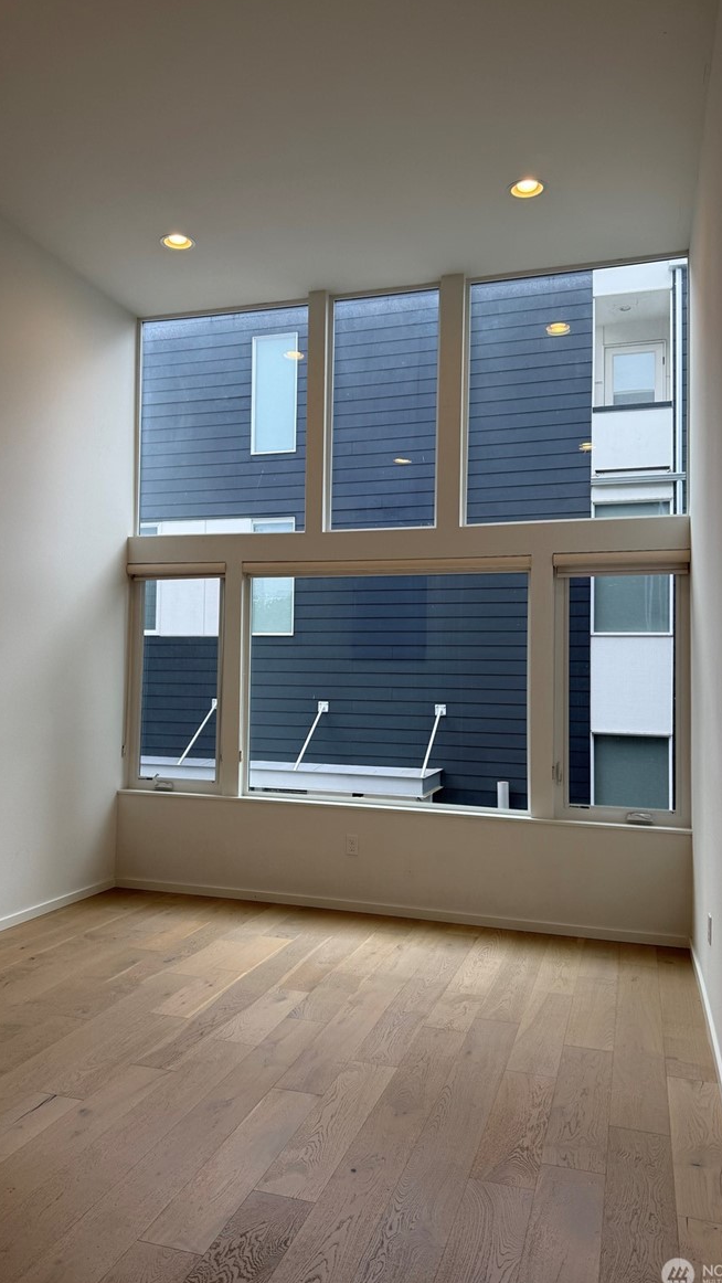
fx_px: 919
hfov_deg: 42.8
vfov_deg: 69.8
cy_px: 630
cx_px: 307
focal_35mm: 27
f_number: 1.78
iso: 80
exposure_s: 1/262
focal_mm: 6.76
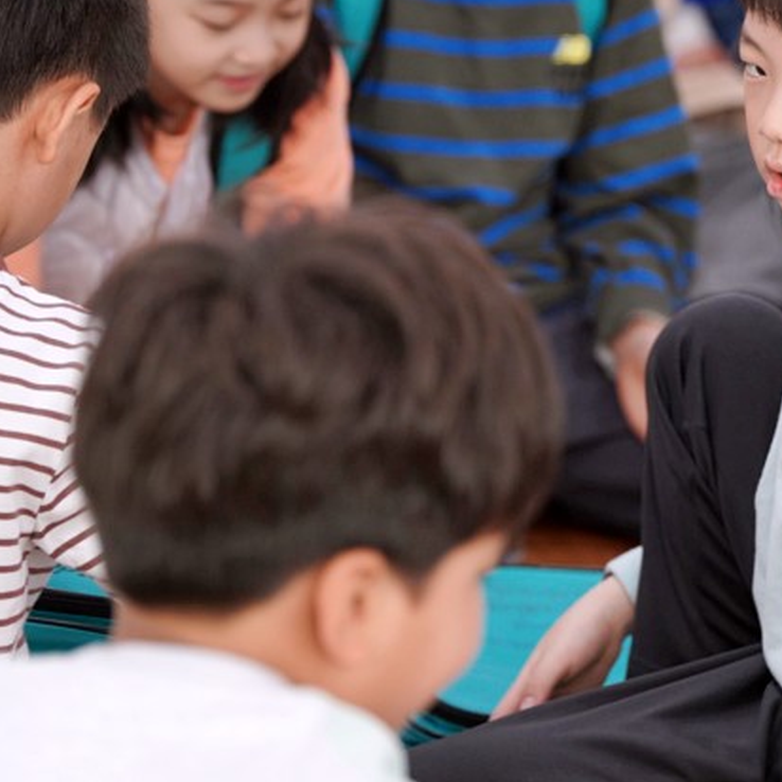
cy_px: 275
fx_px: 7335
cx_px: 723
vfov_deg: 6.1
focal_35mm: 287
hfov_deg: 6.1
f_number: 4
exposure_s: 1/160
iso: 1600
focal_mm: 155
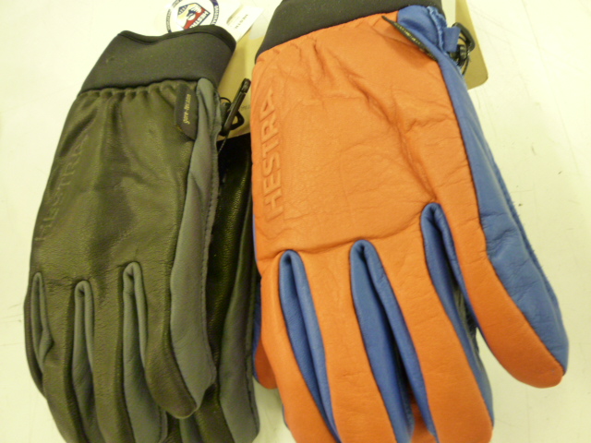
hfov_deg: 69.4
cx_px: 296
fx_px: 427
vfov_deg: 54.9
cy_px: 222
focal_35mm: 25
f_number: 2.8
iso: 400
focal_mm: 4.5
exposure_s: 1/30
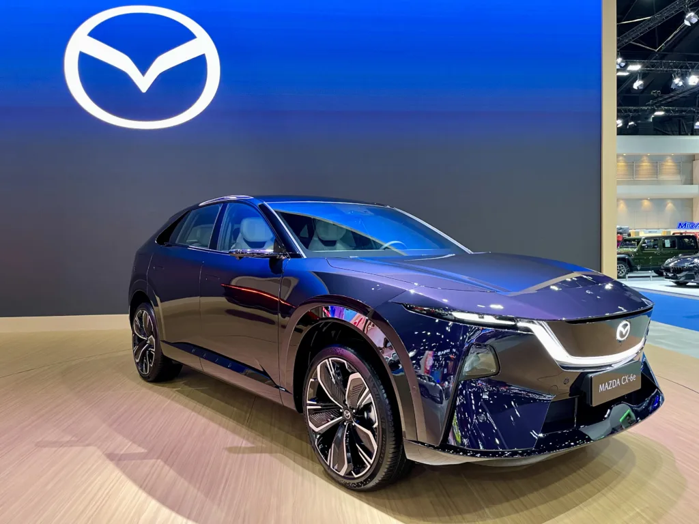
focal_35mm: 26
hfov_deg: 67.3
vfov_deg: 53.1
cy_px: 262
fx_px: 525
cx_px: 350
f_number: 1.6
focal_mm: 4.2
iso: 200
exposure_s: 1/57
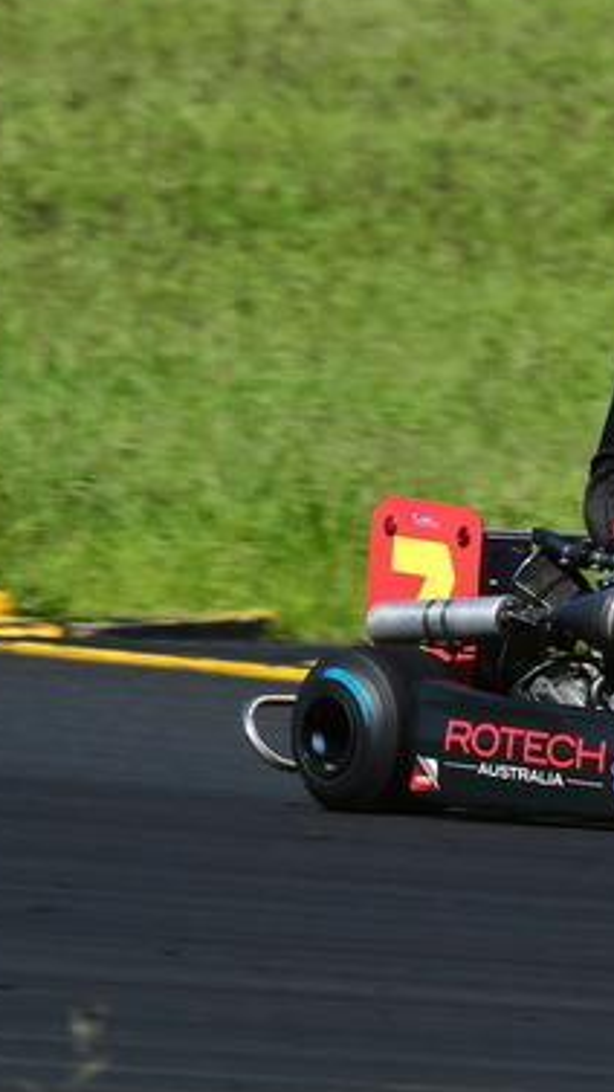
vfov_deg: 1.9
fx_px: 32829
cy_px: 410
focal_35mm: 1134
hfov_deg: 1.1
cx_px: 976
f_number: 11
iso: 400
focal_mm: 340
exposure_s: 1/640
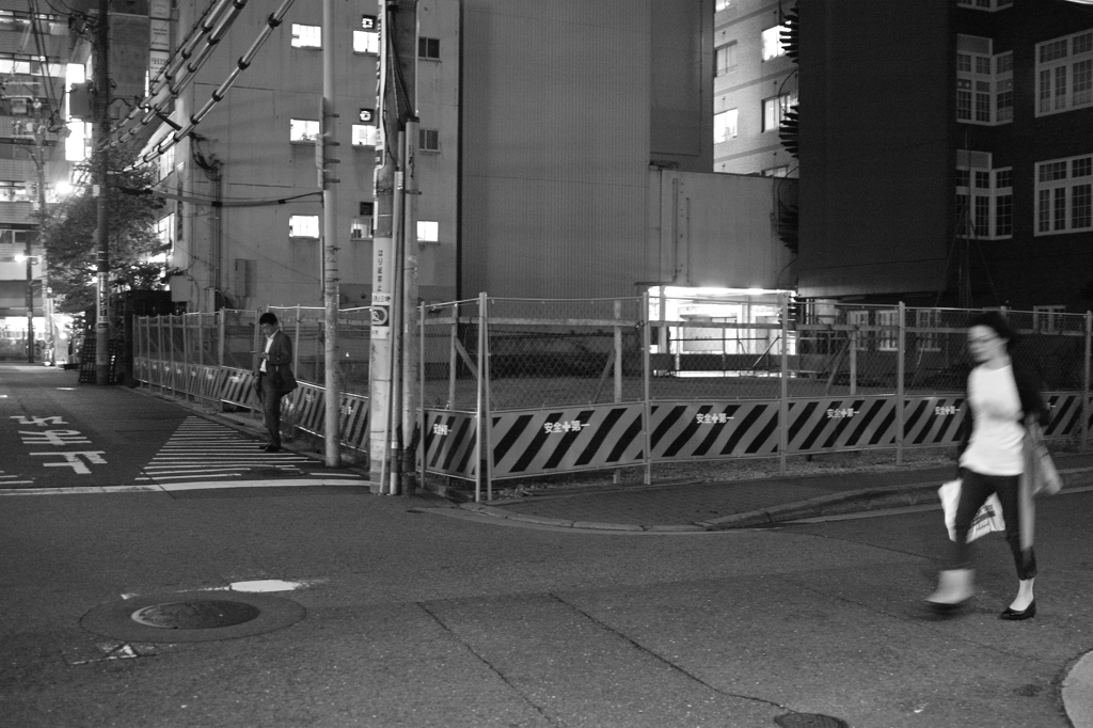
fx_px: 1244
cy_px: 364
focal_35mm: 41
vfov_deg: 32.6
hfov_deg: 47.4
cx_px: 546
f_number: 2.8
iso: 800
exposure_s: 1/13
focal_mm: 24.2
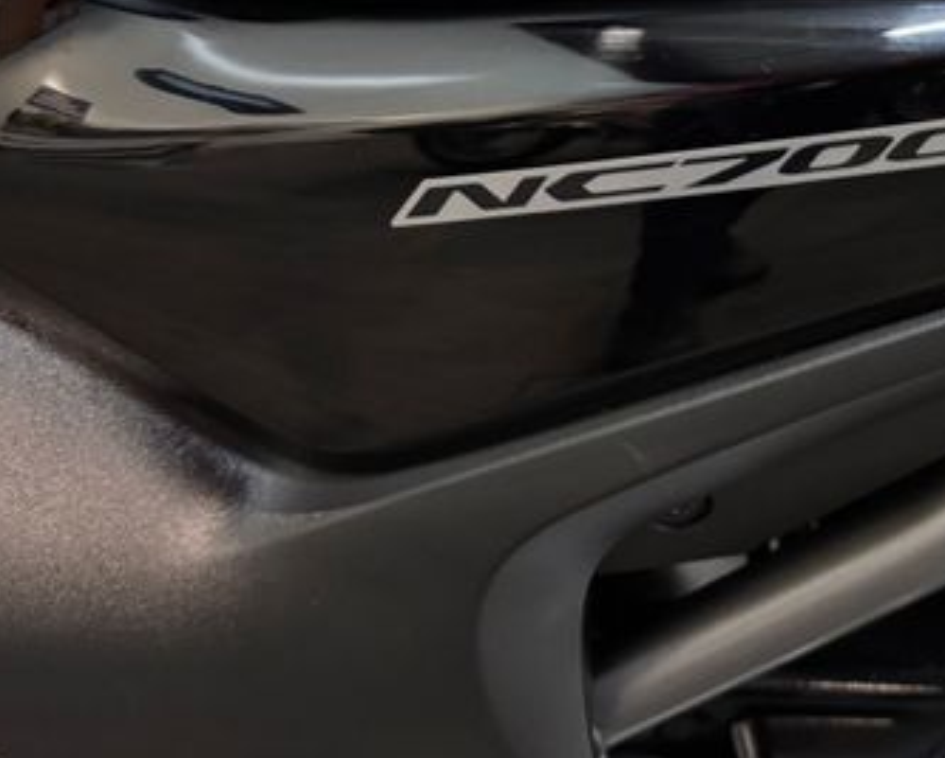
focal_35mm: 45
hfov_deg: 39.7
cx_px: 738
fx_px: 1260
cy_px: 173
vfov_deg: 32.7
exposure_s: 1/25
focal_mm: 6.76
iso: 1250
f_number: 1.78
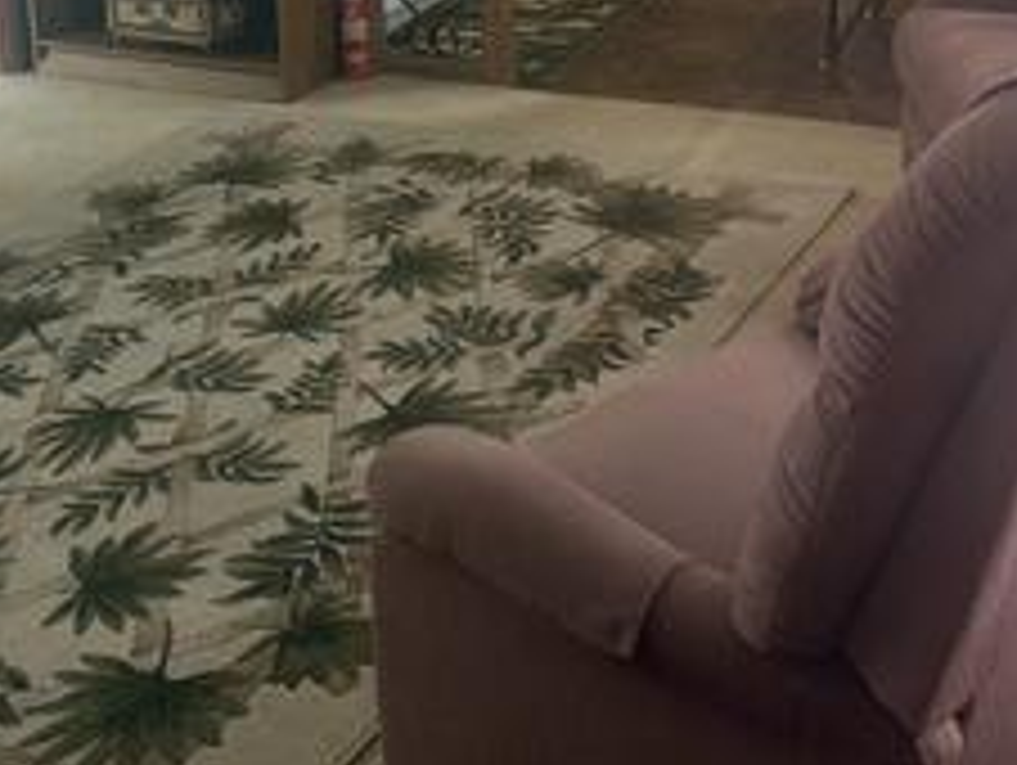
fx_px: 2029
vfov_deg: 20.3
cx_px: 513
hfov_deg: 28.1
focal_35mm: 69
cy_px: -86
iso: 200
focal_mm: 5.96
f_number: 1.6
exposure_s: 1/60
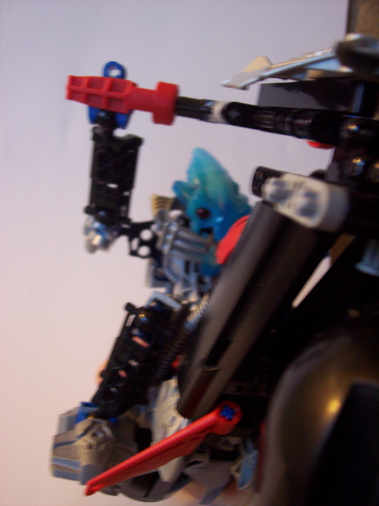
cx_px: 190
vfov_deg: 47.9
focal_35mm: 39
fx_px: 569
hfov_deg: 36.8
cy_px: 253
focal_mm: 8
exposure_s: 1/8
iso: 200
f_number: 3.4
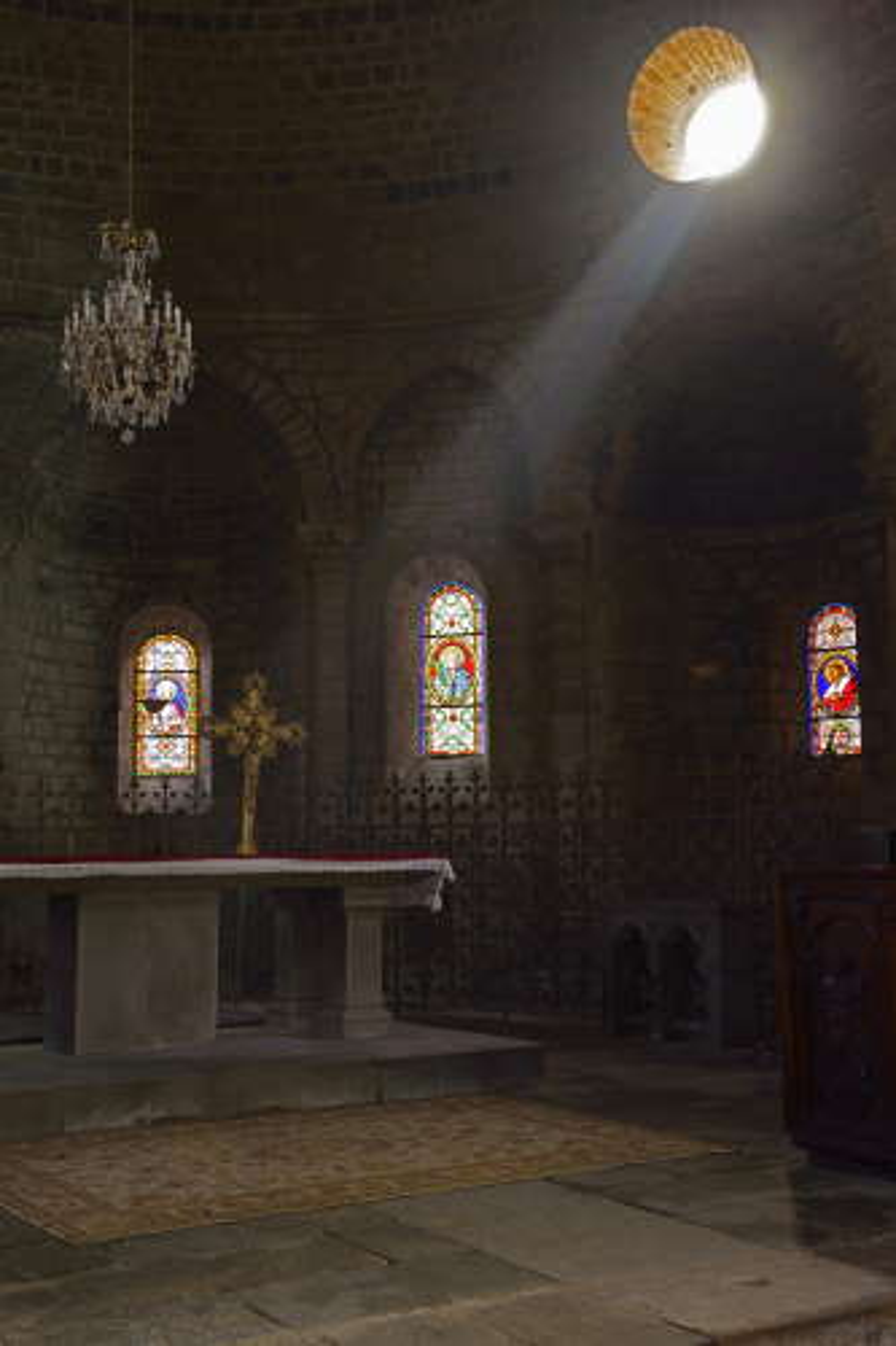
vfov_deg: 48.5
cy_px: 673
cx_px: 448
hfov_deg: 33.4
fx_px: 1494
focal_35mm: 40
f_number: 11
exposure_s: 1.6
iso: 400
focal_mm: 40
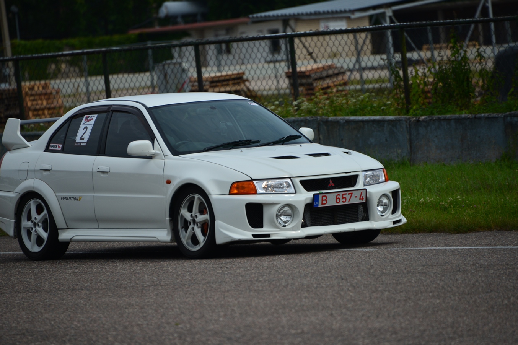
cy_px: 172
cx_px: 259
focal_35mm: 300
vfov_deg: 4.6
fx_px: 4315
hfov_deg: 6.9
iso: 400
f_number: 5.6
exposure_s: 1/3200
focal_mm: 300
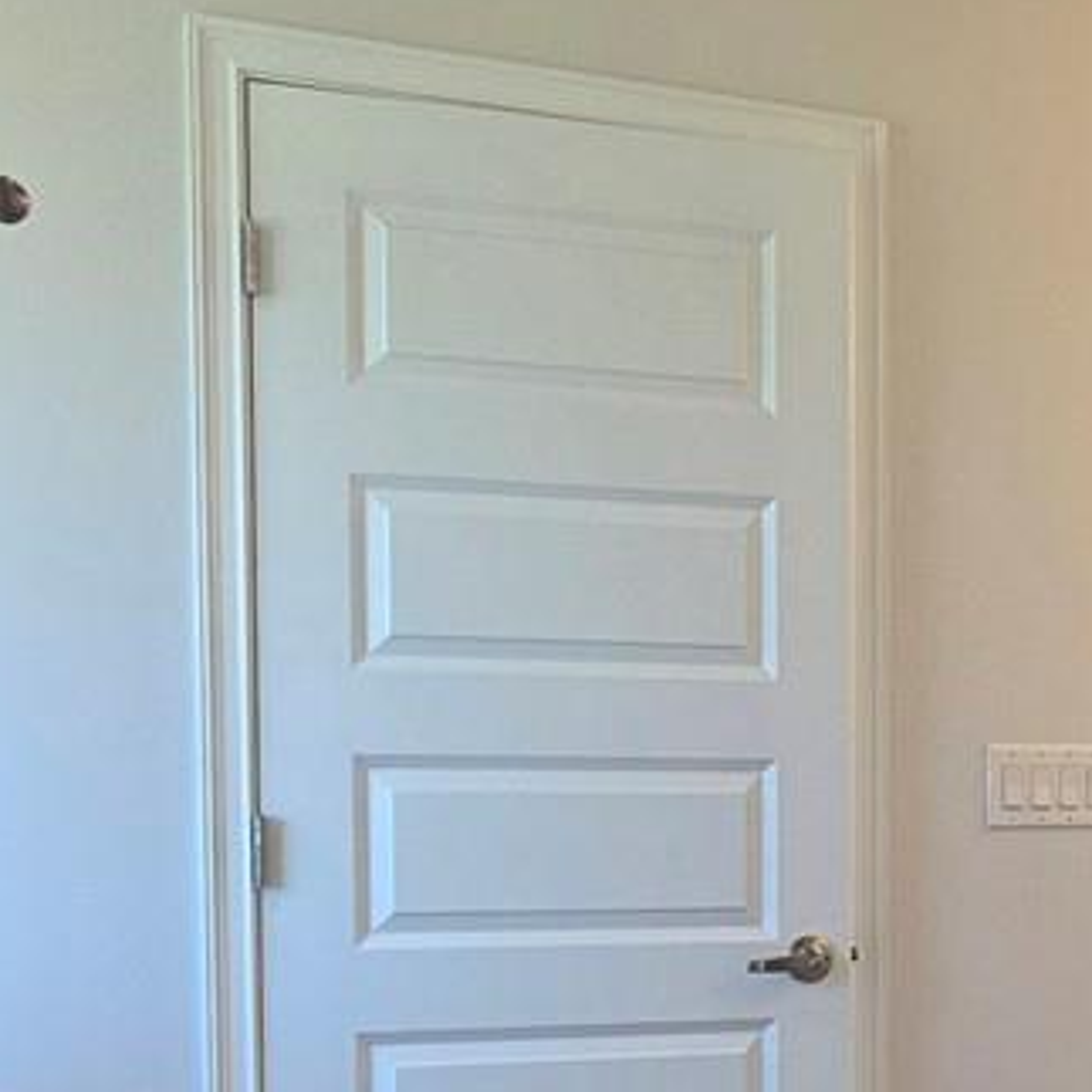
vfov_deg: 29.2
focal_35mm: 57
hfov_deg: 27.0
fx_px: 2034
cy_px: 906
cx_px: 1261
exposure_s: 1/60.2
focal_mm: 2.2
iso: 40
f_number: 1.9
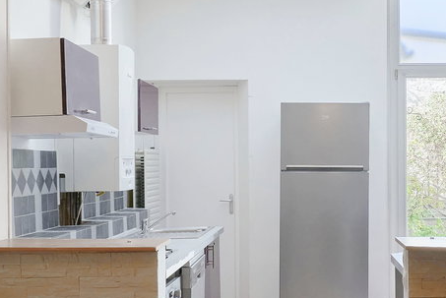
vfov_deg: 22.6
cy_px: 176
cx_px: 358
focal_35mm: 60
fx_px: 744
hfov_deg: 32.4
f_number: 7.1
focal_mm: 17
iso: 400
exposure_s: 1/25
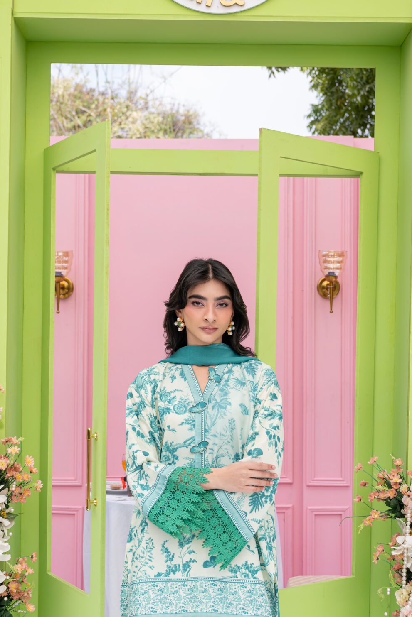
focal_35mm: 62
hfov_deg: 21.9
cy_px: 386
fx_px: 1064
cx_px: 199
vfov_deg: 32.2
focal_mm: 36
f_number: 4
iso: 100
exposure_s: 1/640
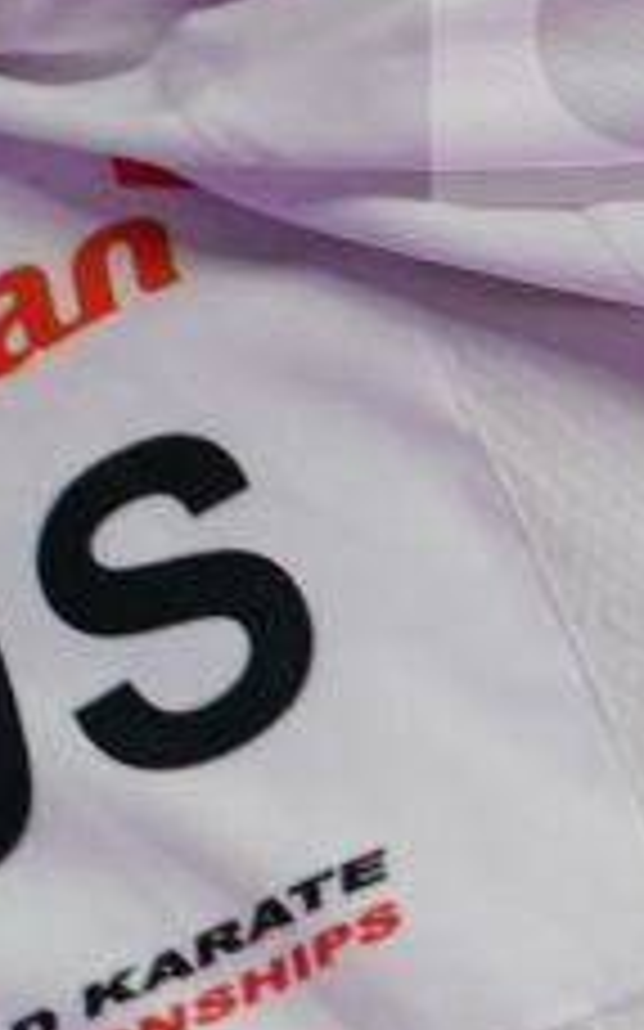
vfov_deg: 1.4
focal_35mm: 1555
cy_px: -202
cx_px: 2378
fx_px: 43695
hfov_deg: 0.8
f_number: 2.8
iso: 800
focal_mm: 194
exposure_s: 1/1000
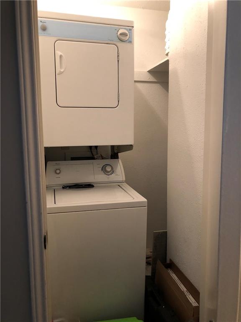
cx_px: 120
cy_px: 161
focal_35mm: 28
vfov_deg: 63.4
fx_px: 260
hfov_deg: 49.7
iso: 80
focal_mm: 3.99
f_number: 1.8
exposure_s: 1/15
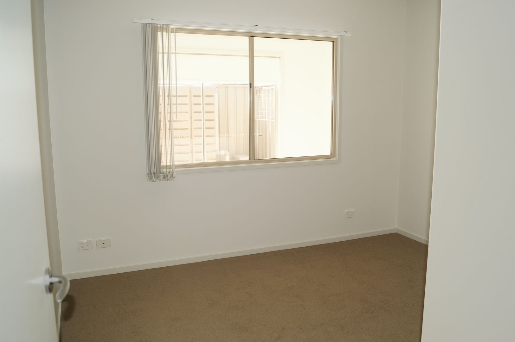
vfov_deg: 43.5
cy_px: 171
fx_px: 429
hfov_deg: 62.0
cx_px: 258
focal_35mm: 30
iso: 100
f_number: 4
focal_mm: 20
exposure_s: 1/160
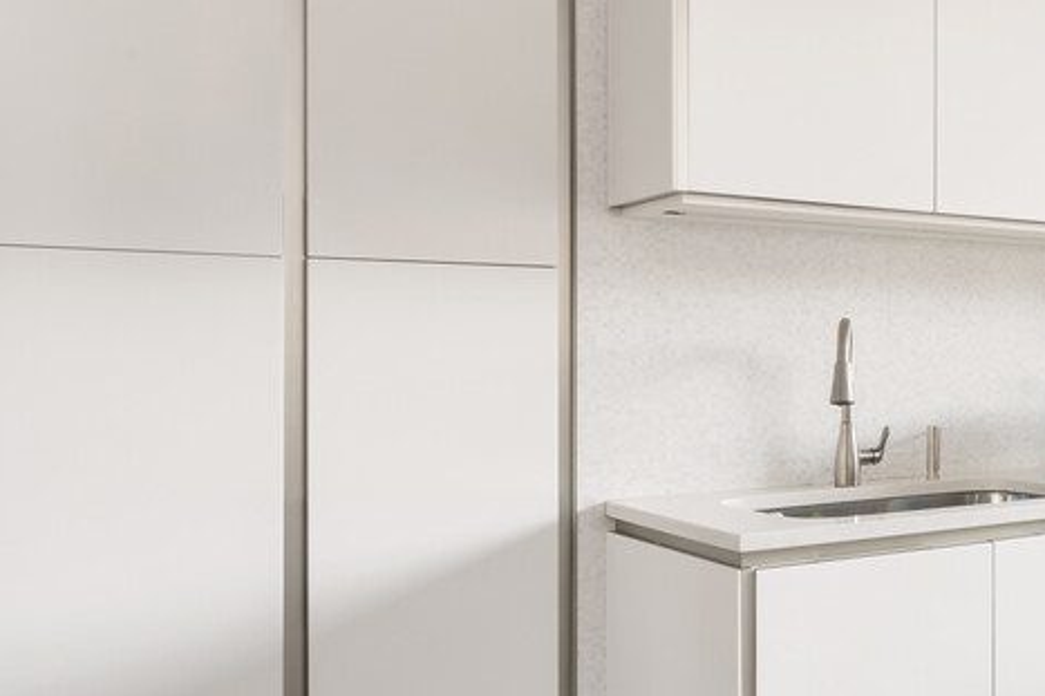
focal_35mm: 45
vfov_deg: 29.8
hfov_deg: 34.2
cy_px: 385
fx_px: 1306
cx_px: 1282
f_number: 20
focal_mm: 14
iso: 640
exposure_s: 1/2.5
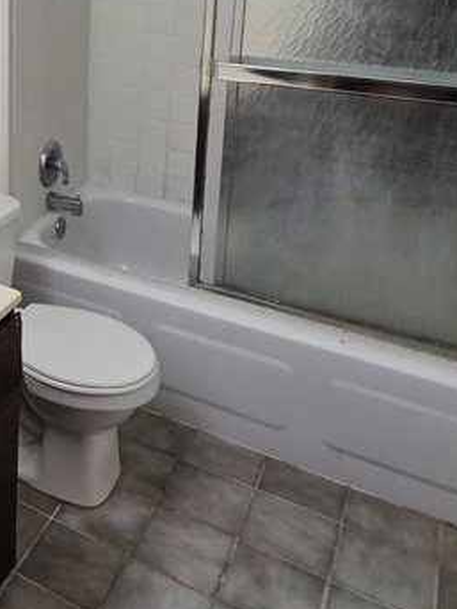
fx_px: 721
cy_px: 84
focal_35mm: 41
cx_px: -110
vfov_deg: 42.7
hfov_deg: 29.5
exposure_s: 1/120
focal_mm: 2.2
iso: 160
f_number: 1.9
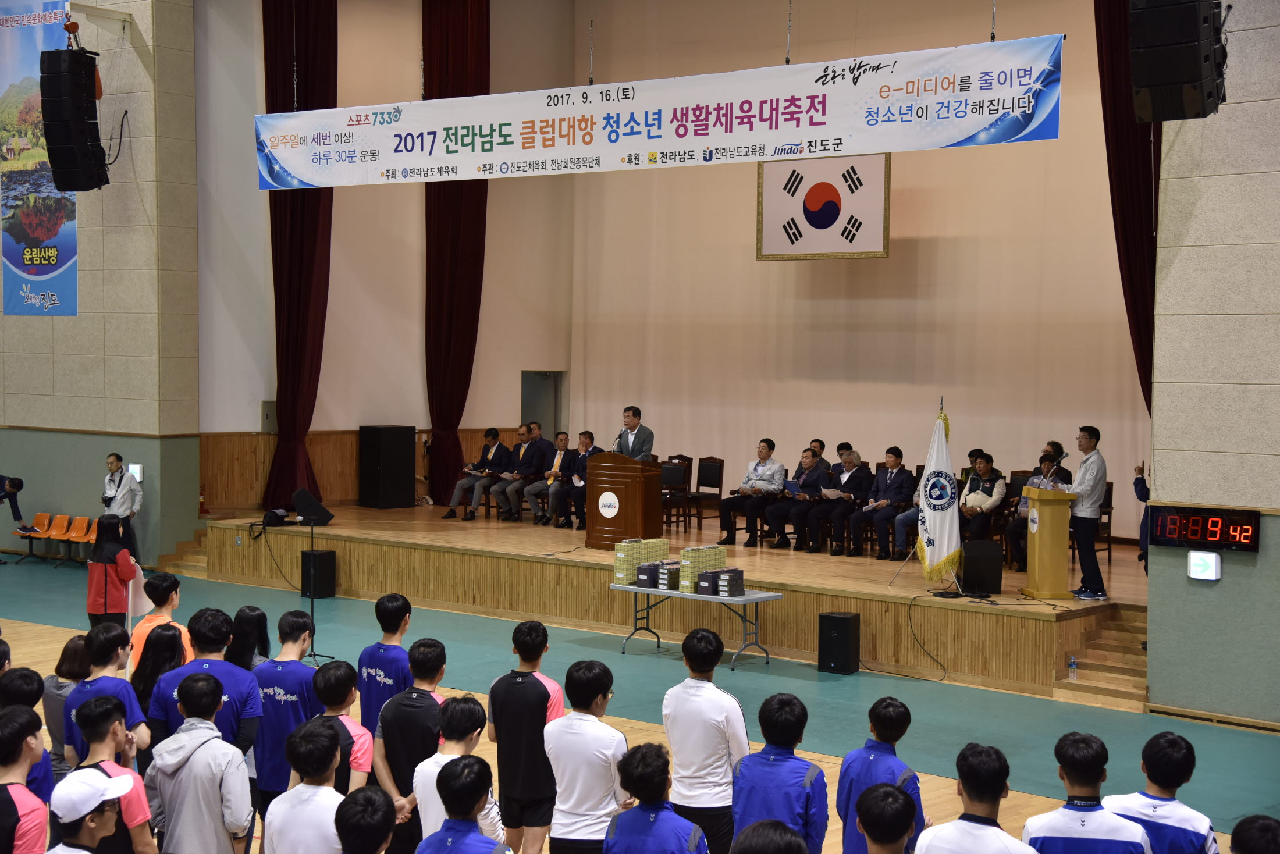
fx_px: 1849
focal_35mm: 52
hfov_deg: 38.2
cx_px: 640
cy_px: 427
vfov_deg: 26.0
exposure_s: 1/125
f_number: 4.5
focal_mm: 52
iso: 800
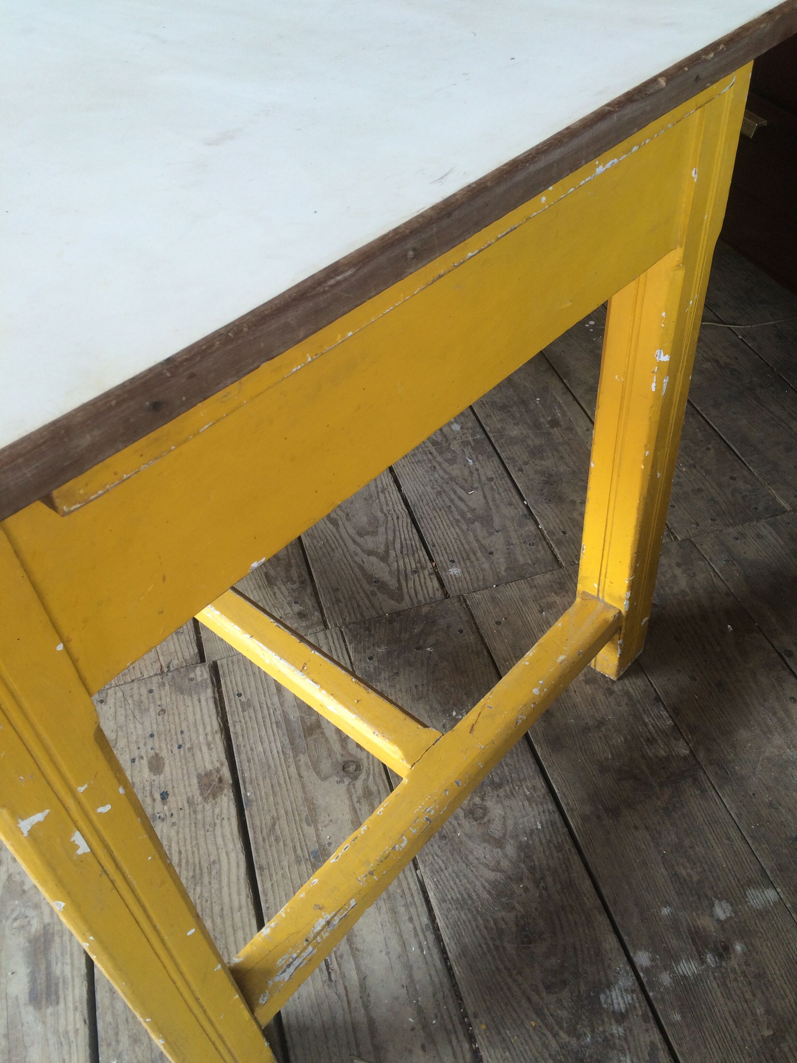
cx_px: 398
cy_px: 532
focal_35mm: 29
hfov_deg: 48.2
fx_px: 890
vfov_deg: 61.7
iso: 50
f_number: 2.2
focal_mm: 4.15
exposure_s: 1/100
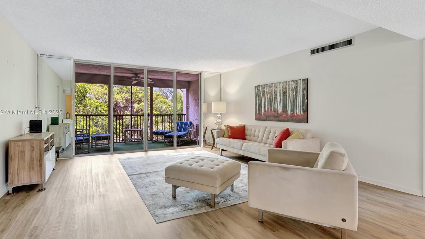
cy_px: 112
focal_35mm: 19
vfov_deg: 58.6
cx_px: 199
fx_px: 213
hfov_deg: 89.7
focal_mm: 16.8
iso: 160
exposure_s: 1/1.67
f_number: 8
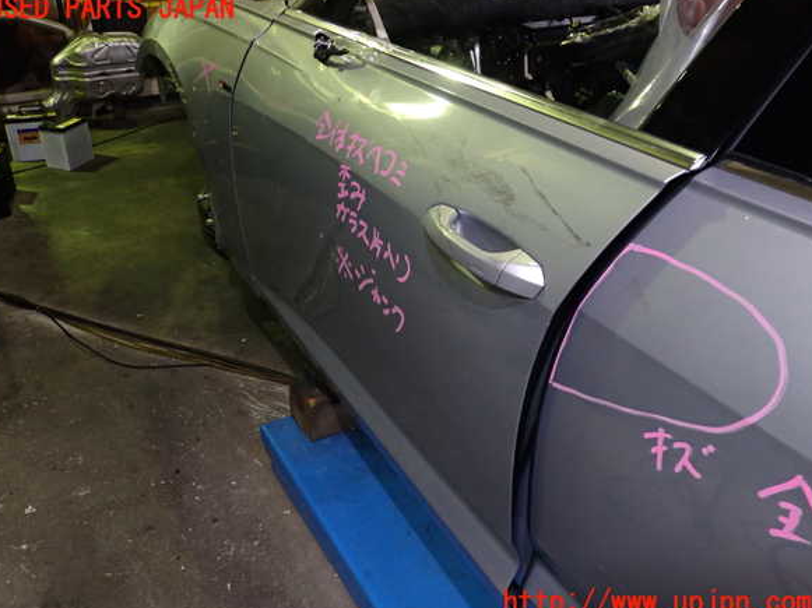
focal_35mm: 31
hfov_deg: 58.4
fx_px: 727
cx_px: 400
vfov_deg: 45.4
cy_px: 306
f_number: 2.3
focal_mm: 5.4
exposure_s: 1/30
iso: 320
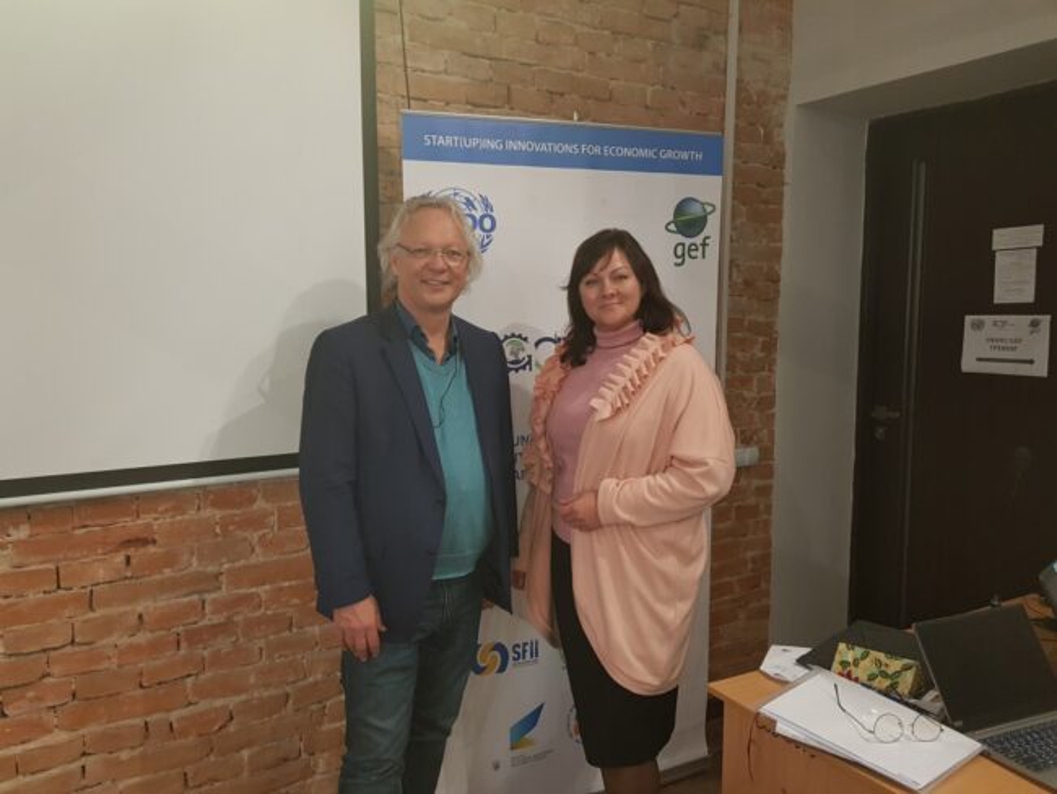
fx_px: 794
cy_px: 397
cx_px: 528
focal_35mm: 26
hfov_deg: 67.3
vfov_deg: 53.1
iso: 125
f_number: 1.7
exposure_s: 1/50
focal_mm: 4.2
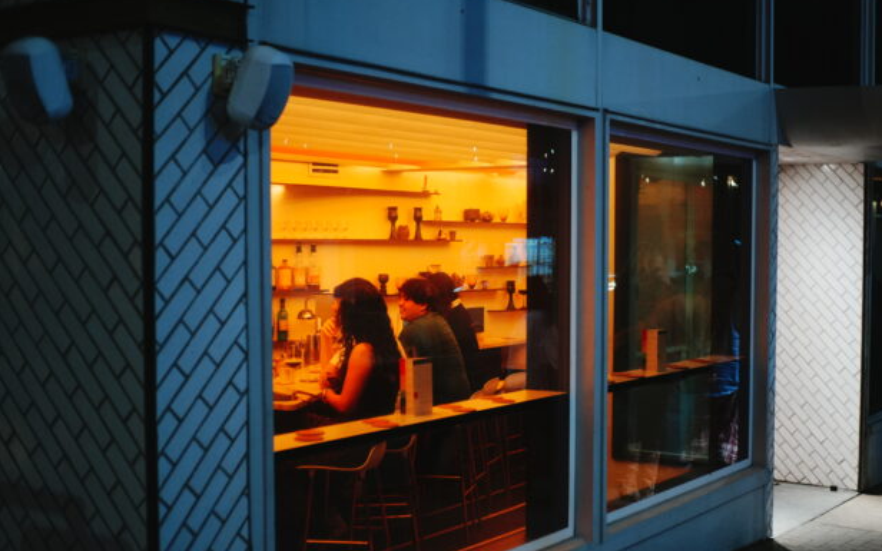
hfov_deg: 42.0
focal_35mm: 48
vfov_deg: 27.0
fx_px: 1145
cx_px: 524
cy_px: 312
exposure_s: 1/100
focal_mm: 25
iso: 800
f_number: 1.8
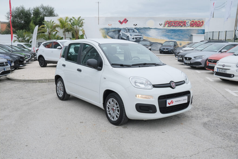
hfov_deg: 53.1
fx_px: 238
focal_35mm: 36
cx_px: 119
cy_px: 80
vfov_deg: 36.9
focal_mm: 24.2
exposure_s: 1/160
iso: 400
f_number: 9
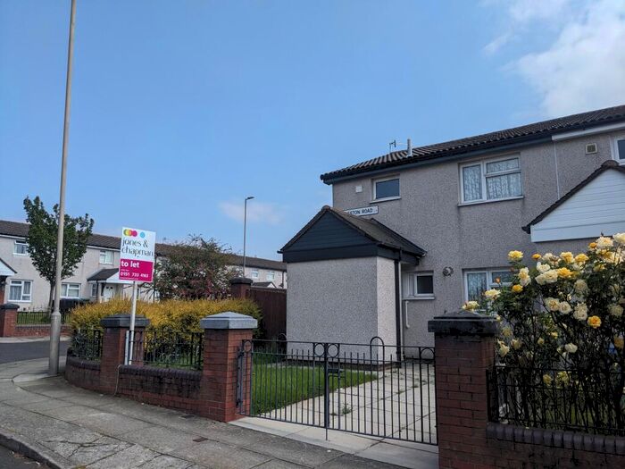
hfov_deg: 65.3
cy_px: 234
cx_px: 312
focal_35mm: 27
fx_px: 487
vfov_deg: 51.4
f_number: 1.73
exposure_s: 1/3906
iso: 56
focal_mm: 4.38
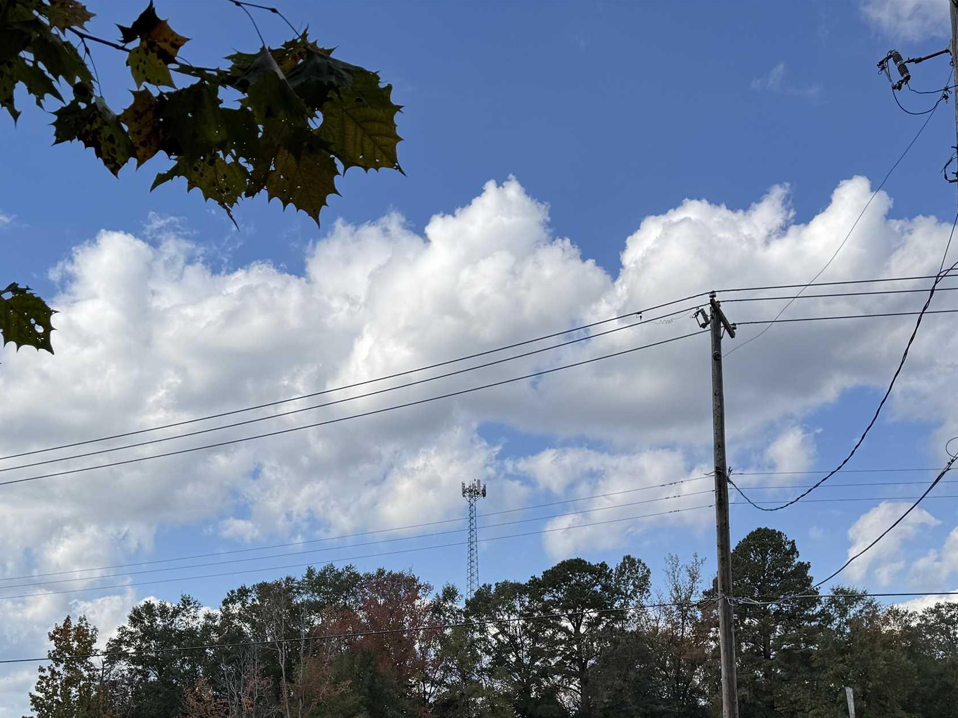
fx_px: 1218
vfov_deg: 31.2
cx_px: 469
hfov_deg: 42.9
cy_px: 656
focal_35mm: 44
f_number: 1.78
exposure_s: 1/6410
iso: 80
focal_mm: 6.76
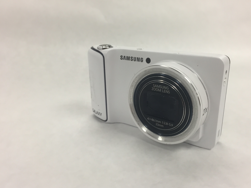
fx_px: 225
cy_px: 97
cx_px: 131
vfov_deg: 45.4
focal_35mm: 31
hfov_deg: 58.3
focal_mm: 4.15
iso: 64
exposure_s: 1/30
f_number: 2.2
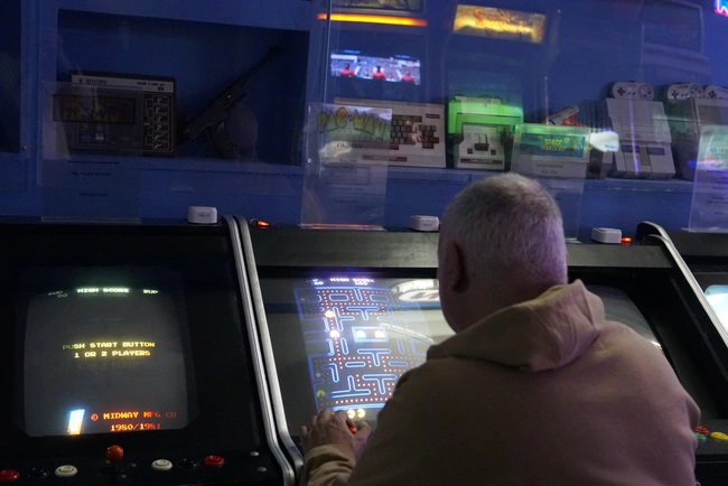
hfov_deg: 43.6
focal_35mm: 45
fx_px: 910
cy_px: 243
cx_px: 364
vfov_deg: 29.9
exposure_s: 1/160
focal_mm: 30
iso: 6400
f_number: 3.5
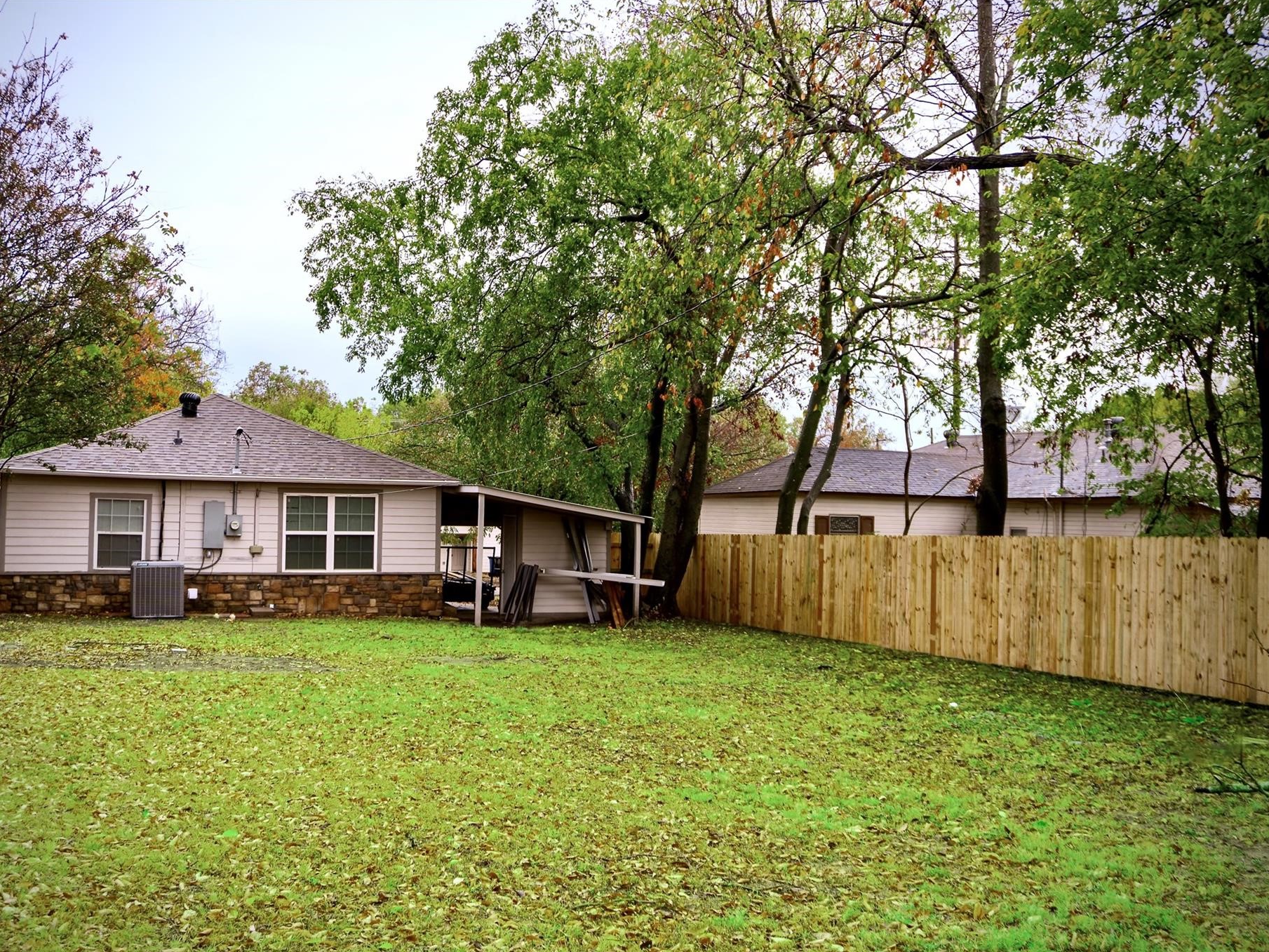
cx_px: 583
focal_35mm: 38
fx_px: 1376
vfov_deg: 38.2
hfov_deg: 49.4
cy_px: 477
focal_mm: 23
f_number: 4
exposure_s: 1/60
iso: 100
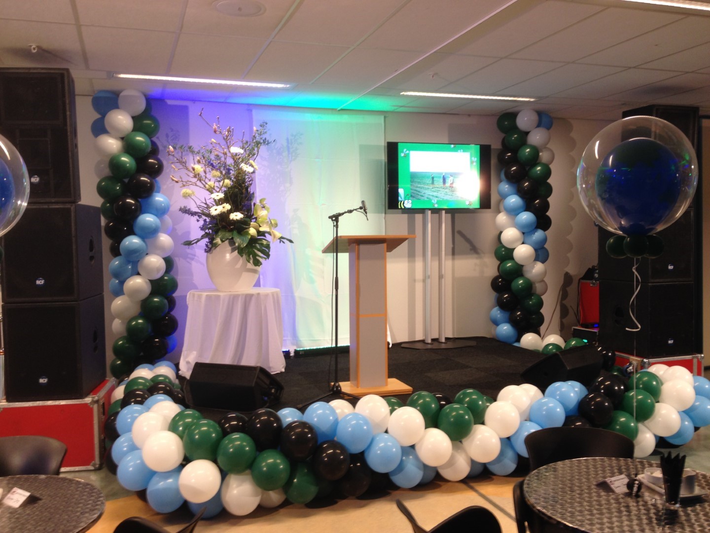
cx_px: 355
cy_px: 266
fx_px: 718
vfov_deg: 40.7
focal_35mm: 35
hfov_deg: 52.6
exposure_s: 1/20
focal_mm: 4.28
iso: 50
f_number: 2.4
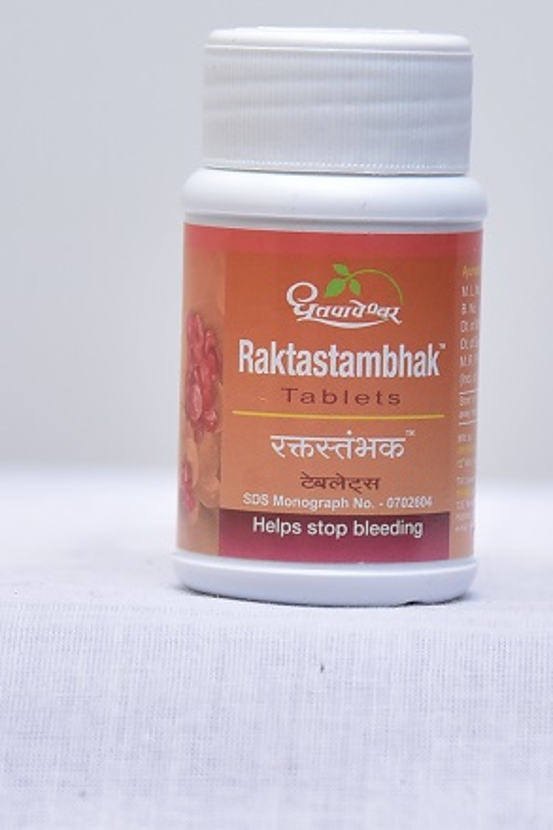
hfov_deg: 12.4
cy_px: 340
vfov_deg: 18.6
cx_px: 327
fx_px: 2536
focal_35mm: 110
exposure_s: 1/125
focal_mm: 92
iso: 1250
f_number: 4
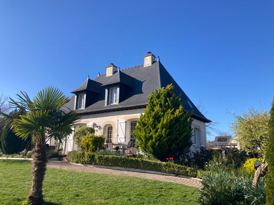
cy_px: 102
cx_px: 137
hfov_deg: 63.4
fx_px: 222
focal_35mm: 28
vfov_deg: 49.7
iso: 20
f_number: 1.8
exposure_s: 1/1372
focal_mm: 3.99
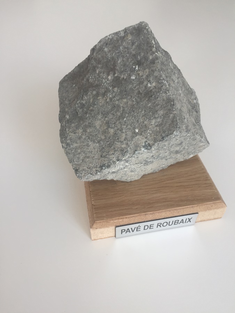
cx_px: 118
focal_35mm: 29
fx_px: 262
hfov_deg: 48.2
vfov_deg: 61.7
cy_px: 156
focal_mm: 4.15
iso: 32
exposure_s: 1/50
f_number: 2.2
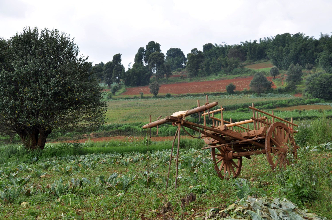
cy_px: 110
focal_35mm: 72
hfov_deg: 28.1
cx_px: 166
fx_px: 663
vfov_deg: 18.9
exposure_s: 1/200
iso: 160
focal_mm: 48
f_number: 7.1
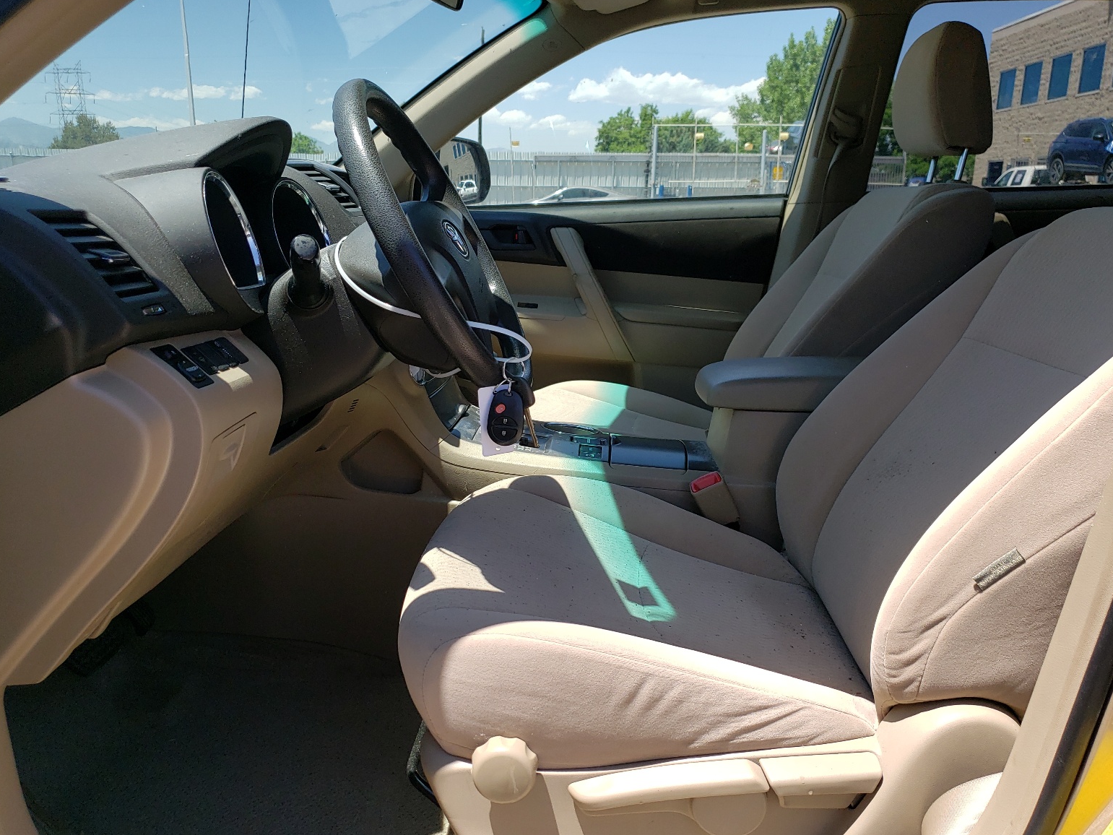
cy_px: 415
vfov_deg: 51.4
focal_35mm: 27
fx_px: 868
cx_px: 556
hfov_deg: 65.3
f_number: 1.5
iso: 50
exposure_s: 1/1429
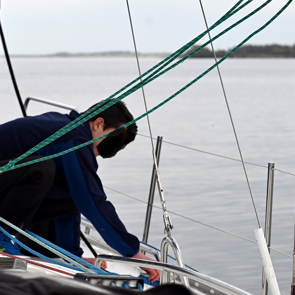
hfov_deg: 12.5
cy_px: 134
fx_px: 1340
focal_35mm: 139
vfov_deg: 12.6
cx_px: 106
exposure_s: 1/500
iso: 110
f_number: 5.6
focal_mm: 70
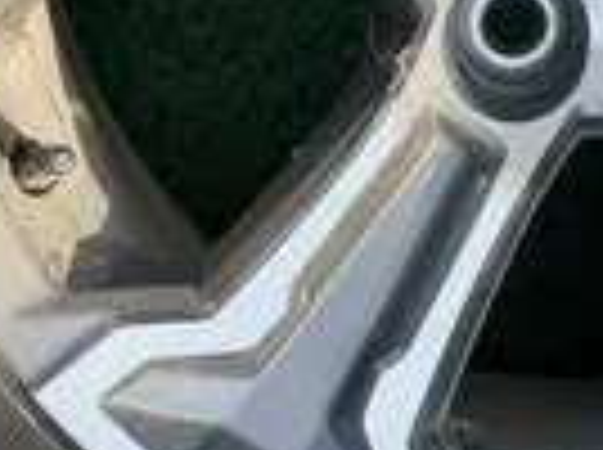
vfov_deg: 12.4
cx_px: 580
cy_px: -166
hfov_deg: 16.8
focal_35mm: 115
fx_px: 2000
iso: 80
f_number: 1.78
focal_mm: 6.76
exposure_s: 1/1678
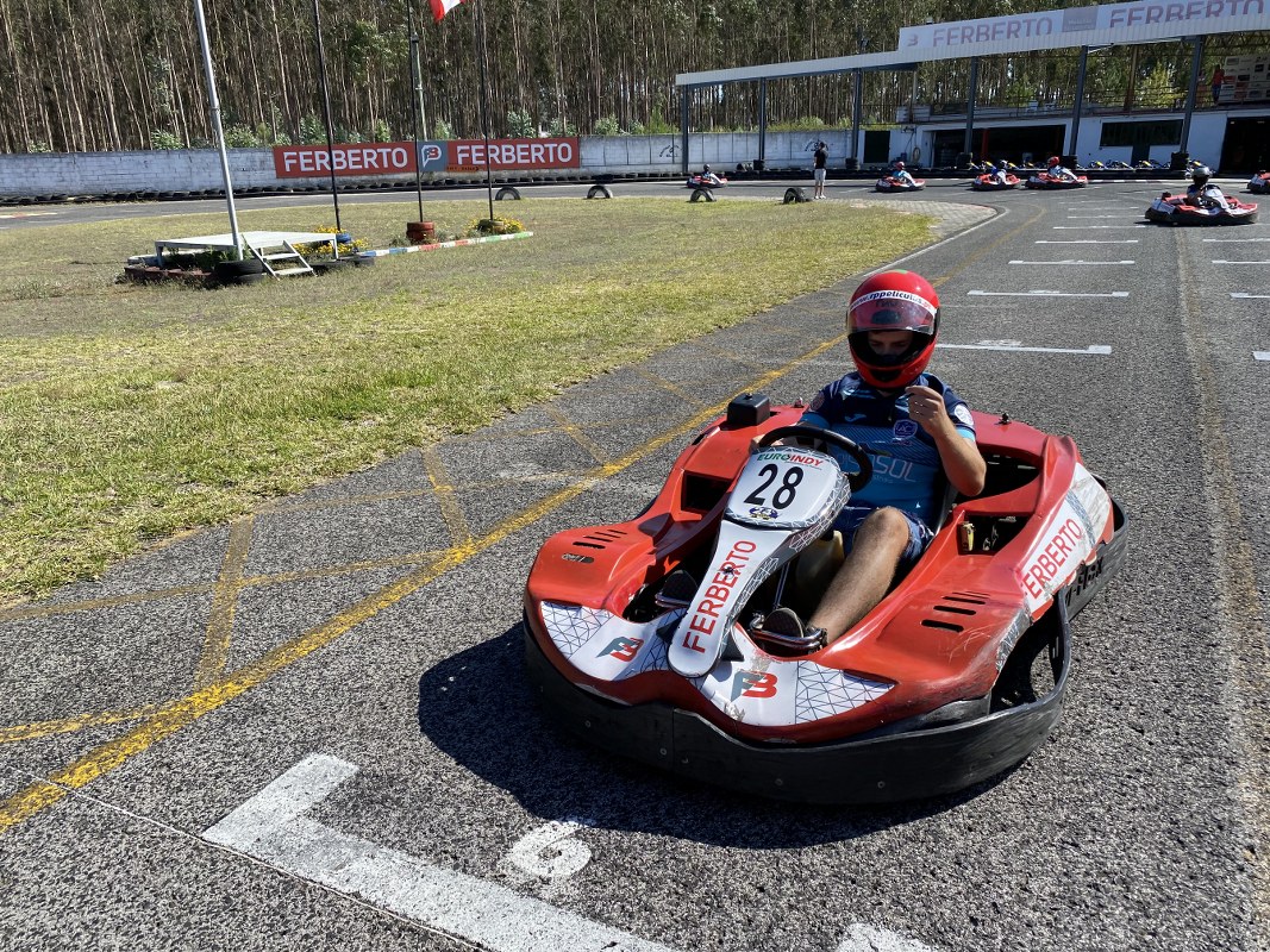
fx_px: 954
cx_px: 635
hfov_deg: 67.3
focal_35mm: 26
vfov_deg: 53.1
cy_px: 476
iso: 32
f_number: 1.8
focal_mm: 4.25
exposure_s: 1/1838
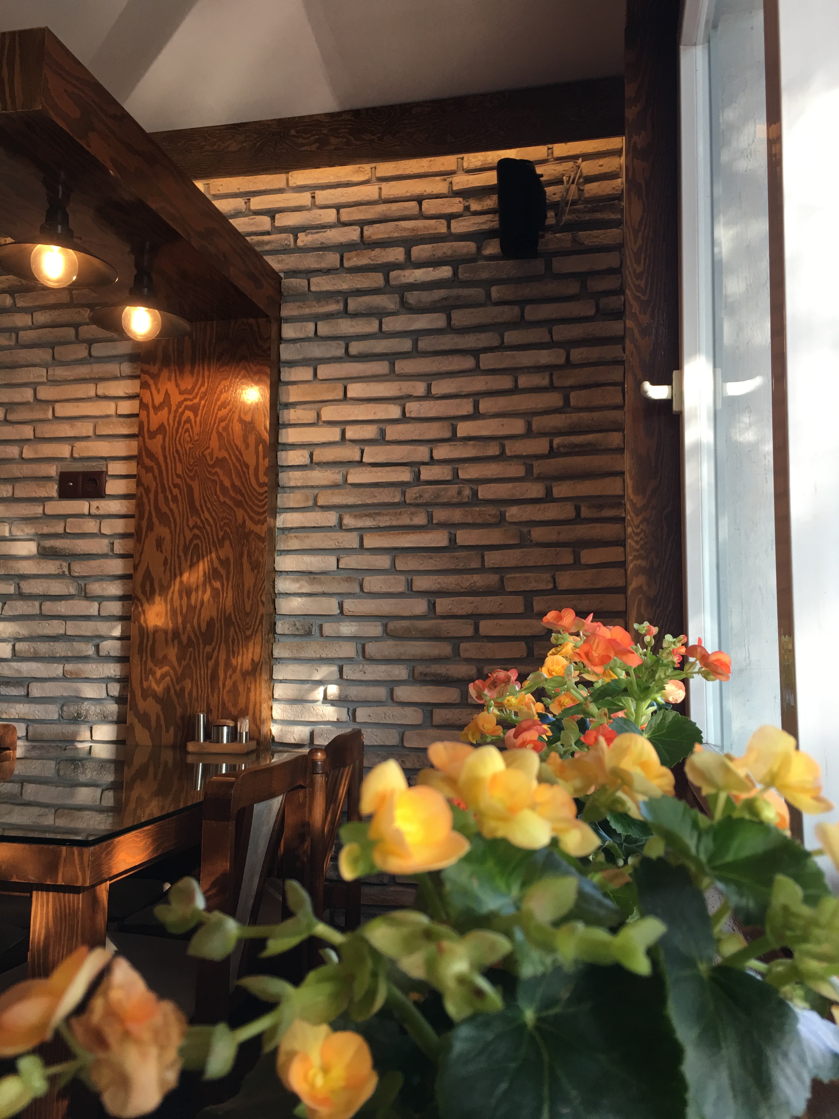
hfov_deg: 48.2
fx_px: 937
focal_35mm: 29
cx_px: 420
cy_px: 560
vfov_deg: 61.7
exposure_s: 1/50
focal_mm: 4.15
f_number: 2.2
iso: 32
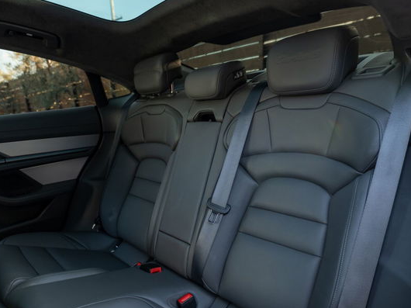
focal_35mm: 26
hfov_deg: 67.3
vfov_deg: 51.9
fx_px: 309
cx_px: 215
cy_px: 209
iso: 100
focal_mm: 14
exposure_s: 1/50
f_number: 2.8
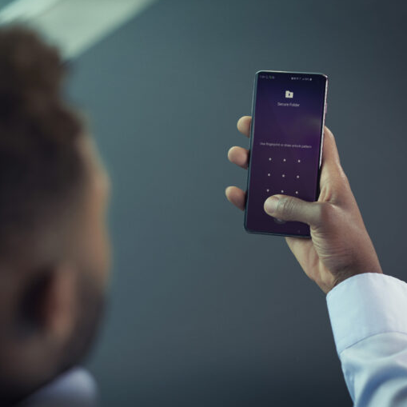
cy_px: 203
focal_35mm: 109
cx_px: 223
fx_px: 1450
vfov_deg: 16.0
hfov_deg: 16.0
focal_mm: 85
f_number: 2.2
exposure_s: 1/250
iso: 200
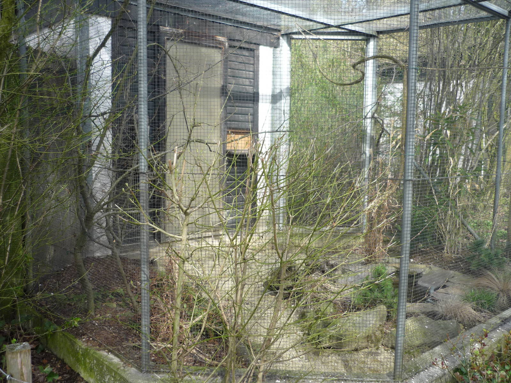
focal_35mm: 33
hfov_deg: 55.4
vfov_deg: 42.9
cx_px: 256
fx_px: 487
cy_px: 192
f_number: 2.8
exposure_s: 1/200
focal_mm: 5.5
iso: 100
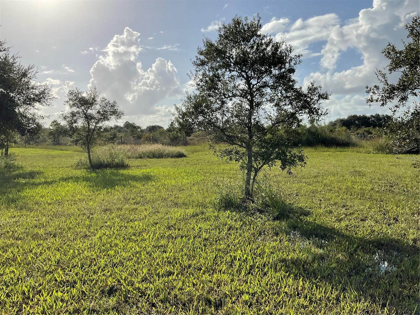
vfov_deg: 48.2
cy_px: 158
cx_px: 210
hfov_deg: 61.7
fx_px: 352
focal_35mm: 29
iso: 16
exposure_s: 1/3788
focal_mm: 3
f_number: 1.8
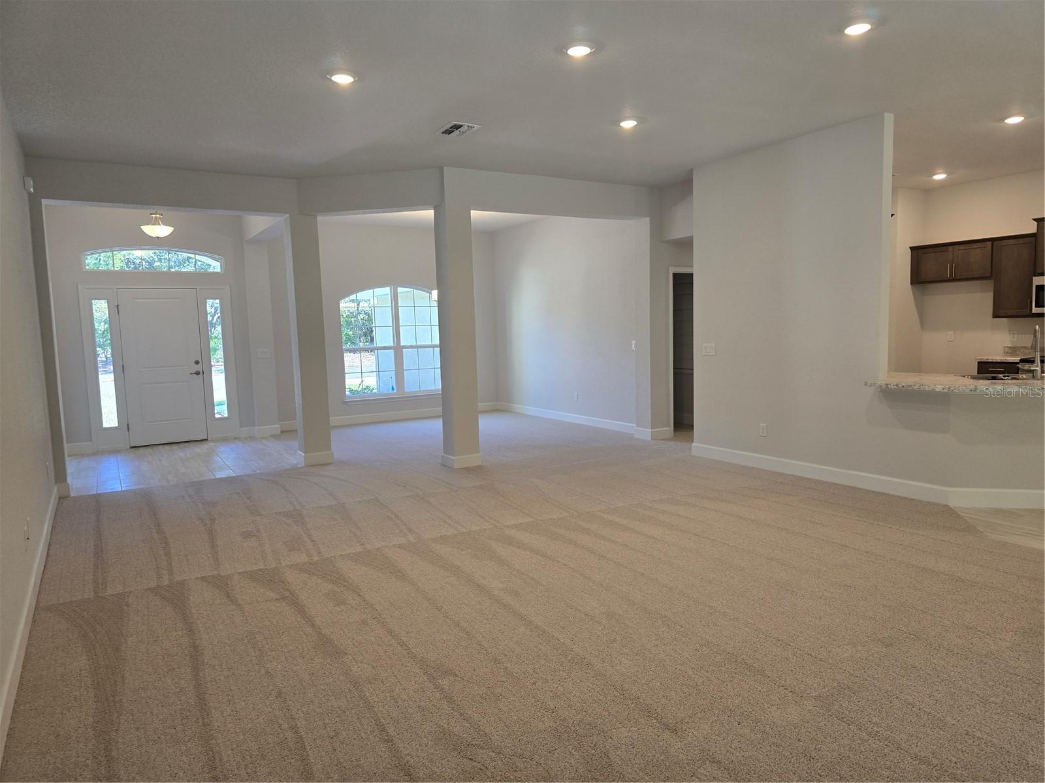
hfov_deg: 73.9
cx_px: 522
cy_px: 392
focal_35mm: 23
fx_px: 694
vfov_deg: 58.9
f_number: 1.7
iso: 100
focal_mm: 6.3
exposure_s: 1/120
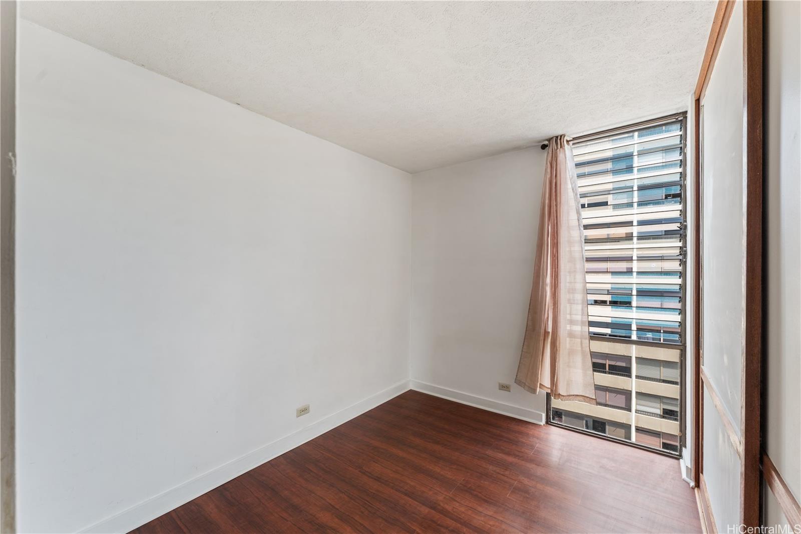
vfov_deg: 81.2
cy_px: 267
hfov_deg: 104.3
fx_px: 311
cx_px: 400
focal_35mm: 14
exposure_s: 1/30
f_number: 9
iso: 200
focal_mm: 14
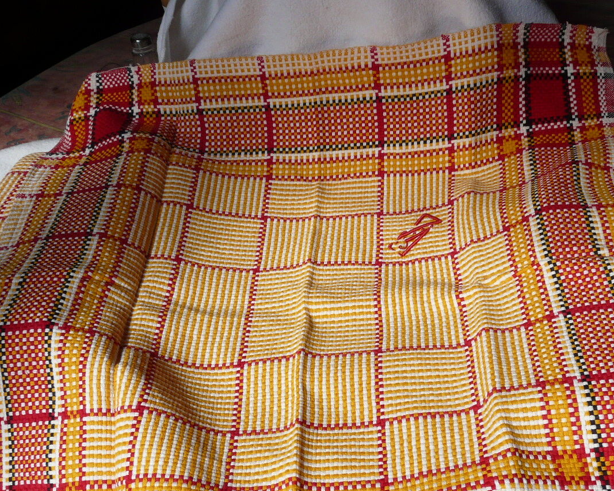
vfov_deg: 36.0
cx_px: 386
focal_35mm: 41
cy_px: 336
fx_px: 745
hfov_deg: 44.4
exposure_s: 1/60
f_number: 5.6
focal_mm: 4.6
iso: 100
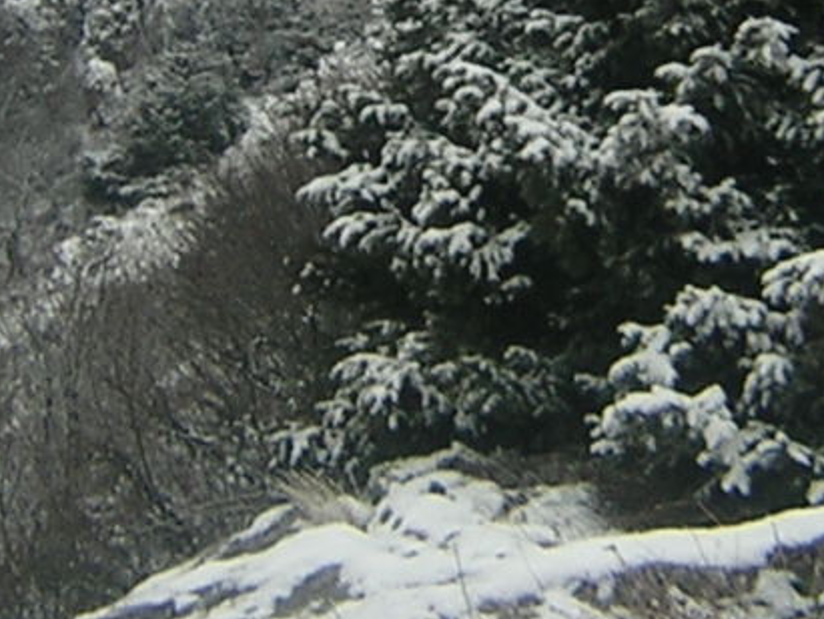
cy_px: 28
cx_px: 624
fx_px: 3335
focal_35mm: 140
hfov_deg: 14.0
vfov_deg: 10.5
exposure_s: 1/225
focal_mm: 4.7
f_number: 2.6
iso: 100
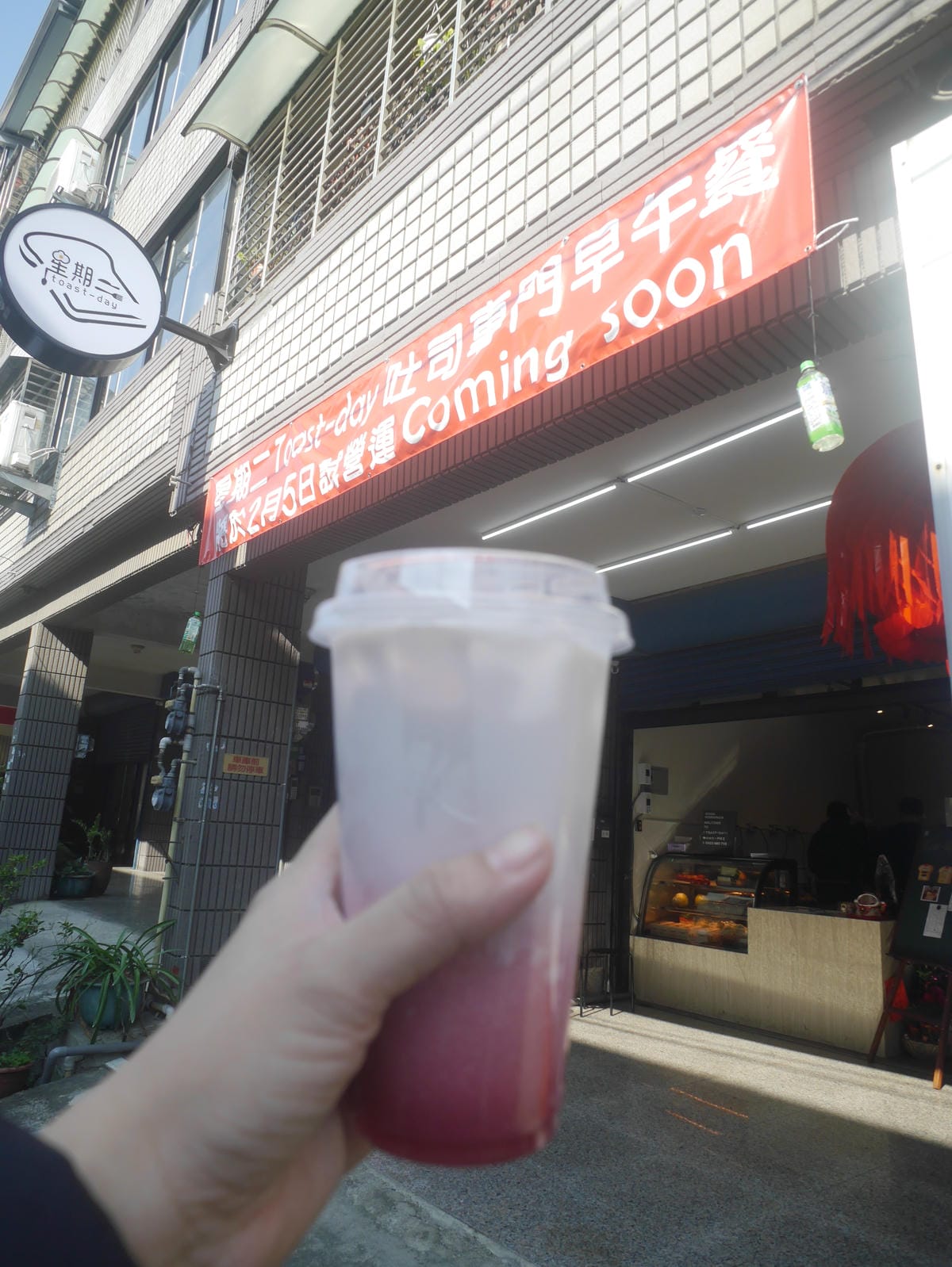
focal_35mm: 28
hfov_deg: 49.8
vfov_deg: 63.4
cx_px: 476
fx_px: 1026
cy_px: 634
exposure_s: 1/320
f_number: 5
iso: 160
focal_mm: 14
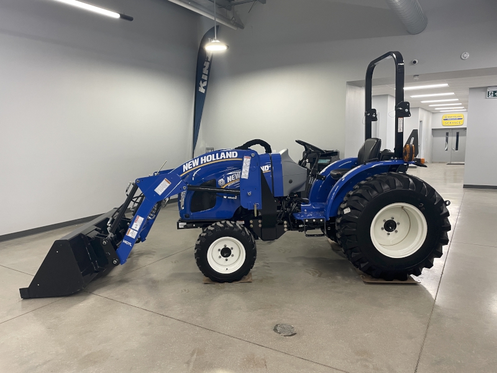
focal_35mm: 26
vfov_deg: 53.1
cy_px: 186
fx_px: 373
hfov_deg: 67.3
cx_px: 248
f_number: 1.6
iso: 100
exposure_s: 1/60
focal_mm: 4.2
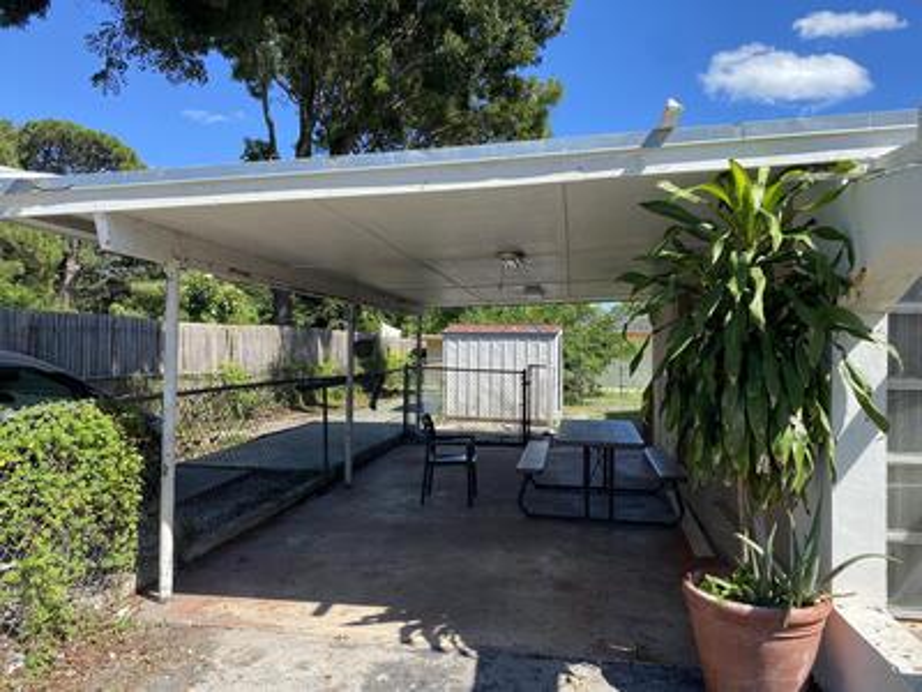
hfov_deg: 67.3
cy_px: 346
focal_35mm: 26
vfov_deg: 53.1
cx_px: 461
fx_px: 693
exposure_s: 1/1330
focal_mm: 4.25
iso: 32
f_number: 1.8
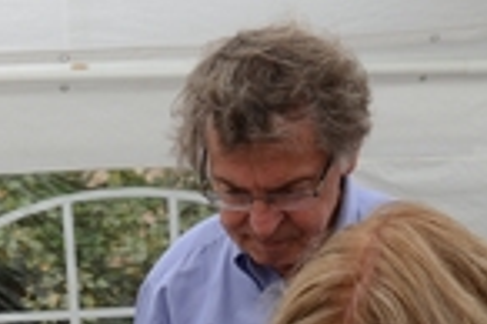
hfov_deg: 17.2
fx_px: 1608
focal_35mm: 119
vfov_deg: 10.8
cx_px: 180
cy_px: 578
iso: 200
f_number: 5.6
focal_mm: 29
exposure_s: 1/125
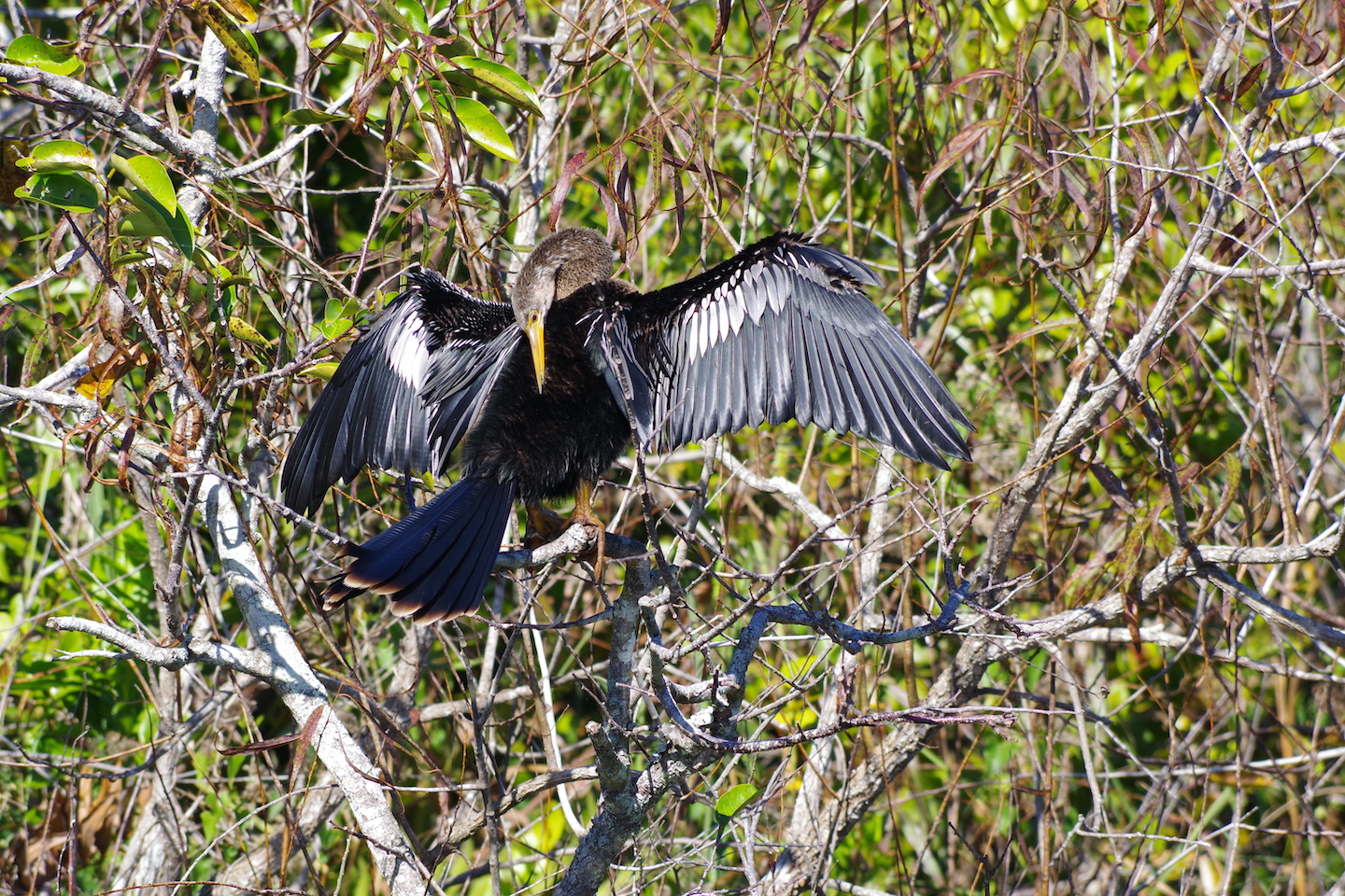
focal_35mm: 450
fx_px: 16811
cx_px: 672
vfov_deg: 3.1
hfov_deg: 4.6
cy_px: 448
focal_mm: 300
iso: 100
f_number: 10
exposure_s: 1/80
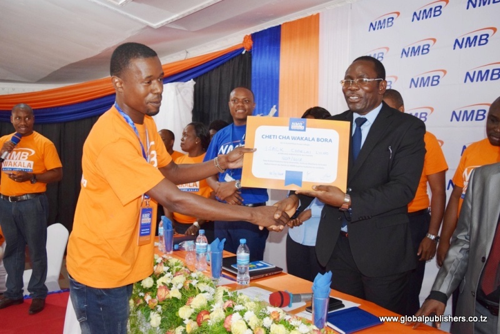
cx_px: 250
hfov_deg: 57.2
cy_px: 167
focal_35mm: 33
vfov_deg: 40.0
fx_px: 458
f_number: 3.8
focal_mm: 22
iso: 1800
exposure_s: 1/60
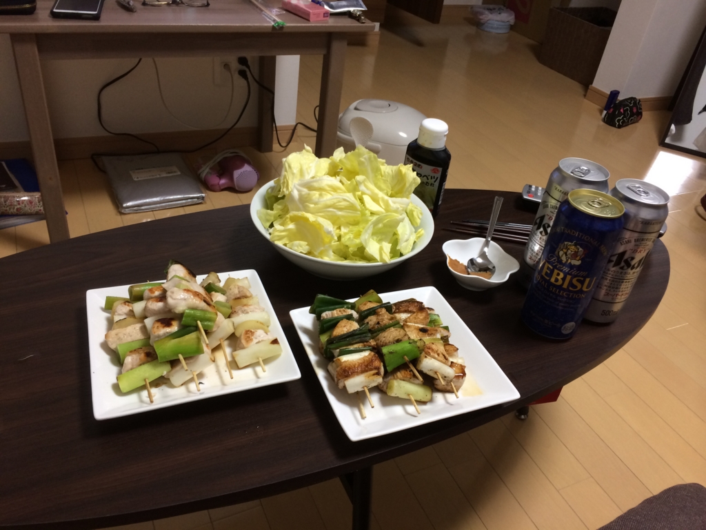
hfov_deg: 60.0
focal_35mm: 30
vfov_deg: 46.8
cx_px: 353
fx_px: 612
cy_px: 265
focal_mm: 4.12
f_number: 2.2
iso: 100
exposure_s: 1/30
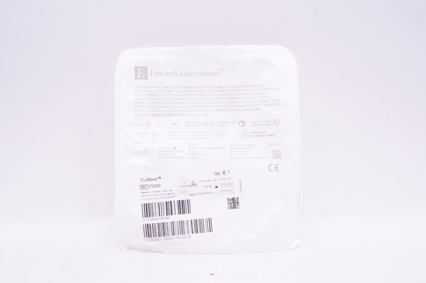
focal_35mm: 40
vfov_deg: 32.9
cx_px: 213
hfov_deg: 48.0
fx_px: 479
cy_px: 142
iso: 800
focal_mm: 27
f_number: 11
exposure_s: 1/30
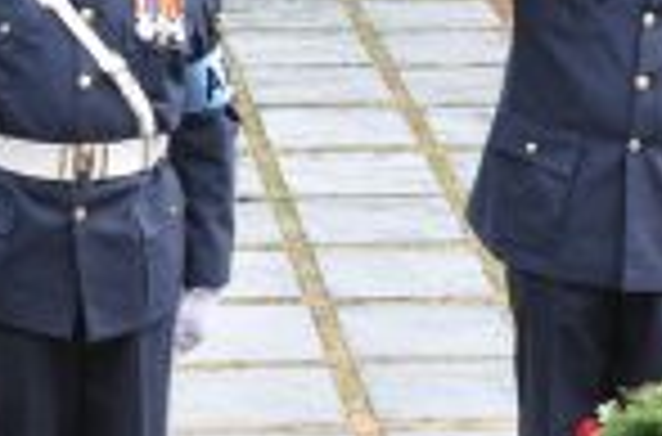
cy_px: -22
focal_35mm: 233
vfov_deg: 5.8
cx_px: 320
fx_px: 4271
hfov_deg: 8.9
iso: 250
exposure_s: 1/125
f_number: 8
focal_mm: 38
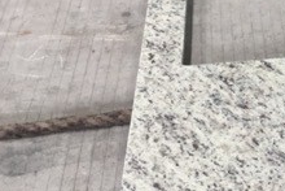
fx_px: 760
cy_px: -24
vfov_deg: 13.9
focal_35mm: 96
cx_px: 341
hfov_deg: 19.9
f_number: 2.2
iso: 40
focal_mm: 4.15
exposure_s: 1/100
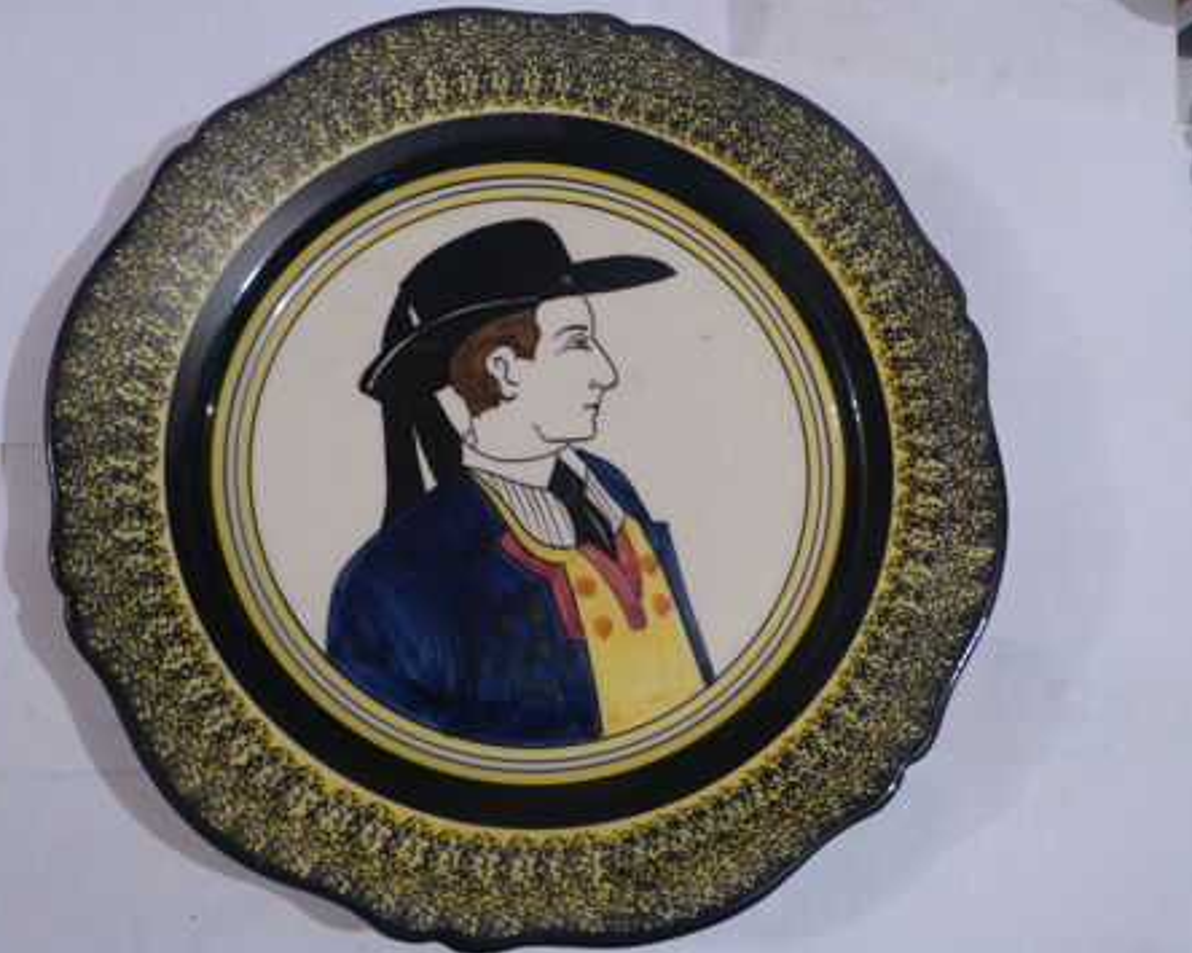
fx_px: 1340
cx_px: 566
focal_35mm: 38
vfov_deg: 39.1
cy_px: 475
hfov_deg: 47.9
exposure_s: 1/10
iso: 400
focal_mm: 6.3
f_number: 3.1
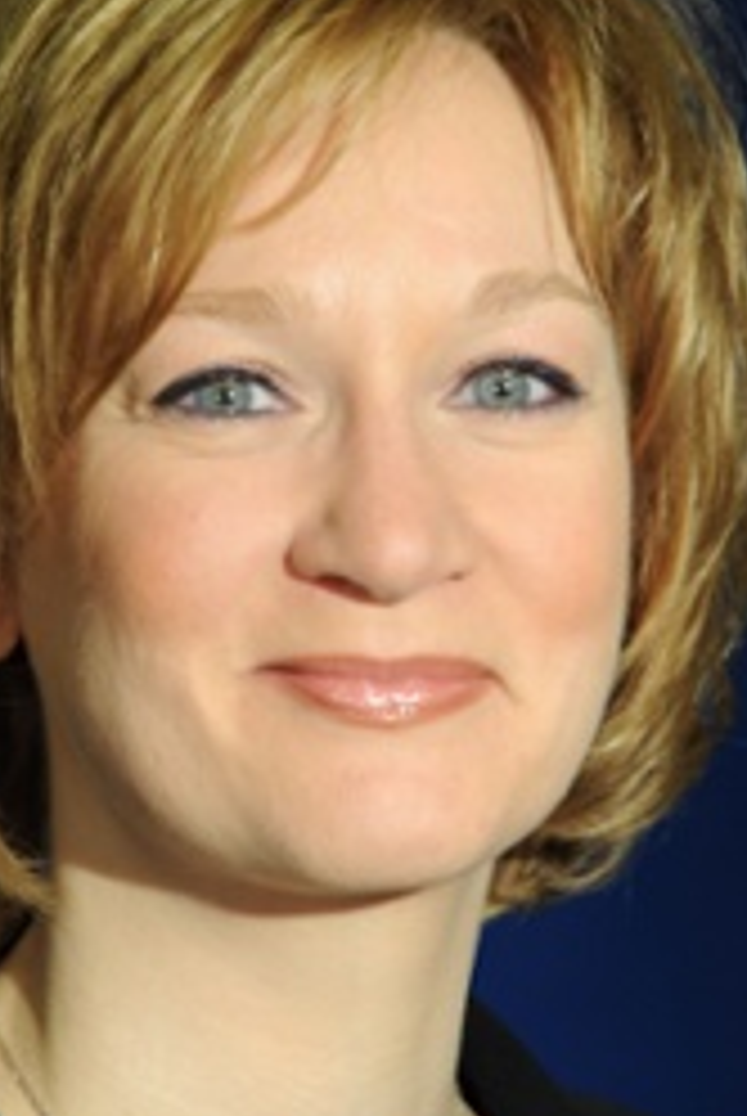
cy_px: 544
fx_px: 6300
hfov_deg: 6.8
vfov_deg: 10.1
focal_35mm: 203
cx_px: 274
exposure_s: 1/20
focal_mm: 120
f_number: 5.6
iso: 200
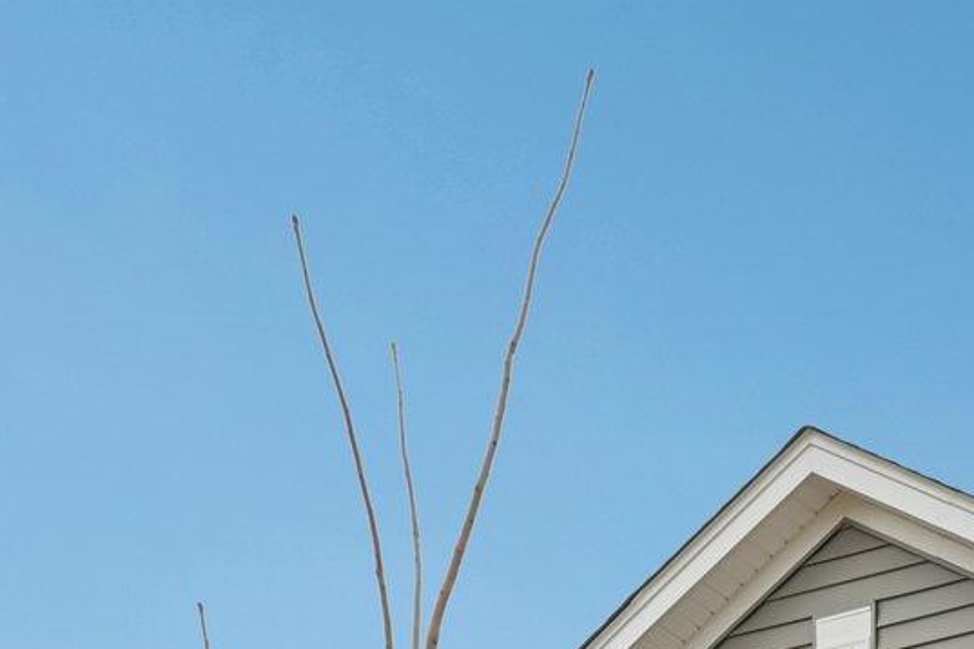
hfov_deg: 18.5
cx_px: 1253
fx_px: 2787
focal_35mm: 103
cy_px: 1183
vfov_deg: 12.2
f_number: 8
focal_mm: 27
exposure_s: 1/320
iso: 100
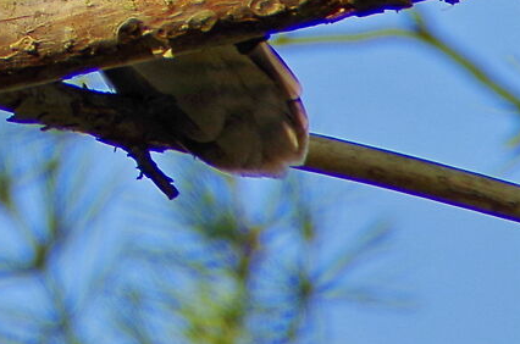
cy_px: -351
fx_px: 24356
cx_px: -267
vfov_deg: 0.8
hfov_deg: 1.2
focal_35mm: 1690
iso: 100
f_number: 6.3
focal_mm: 200
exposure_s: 1/250
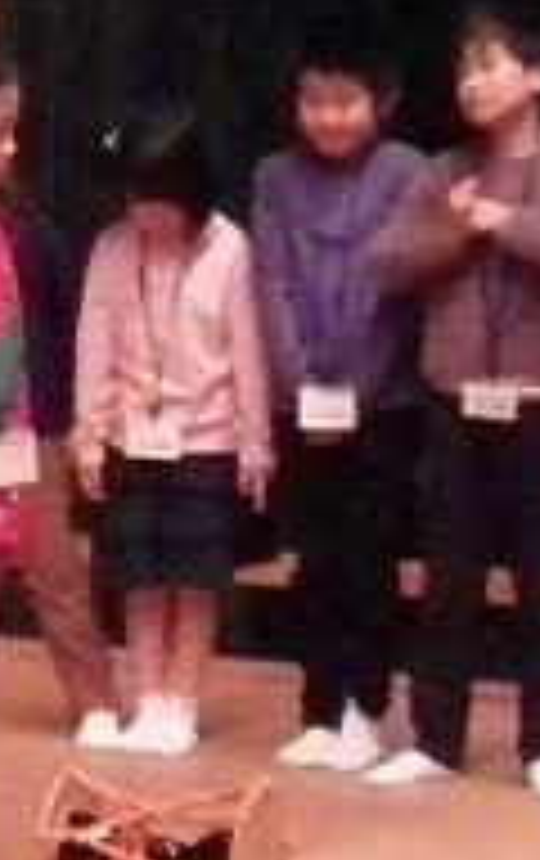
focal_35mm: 227
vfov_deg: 9.2
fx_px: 5325
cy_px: 225
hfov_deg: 5.8
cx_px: 36
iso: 1600
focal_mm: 7.4
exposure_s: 1/20
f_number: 3.6
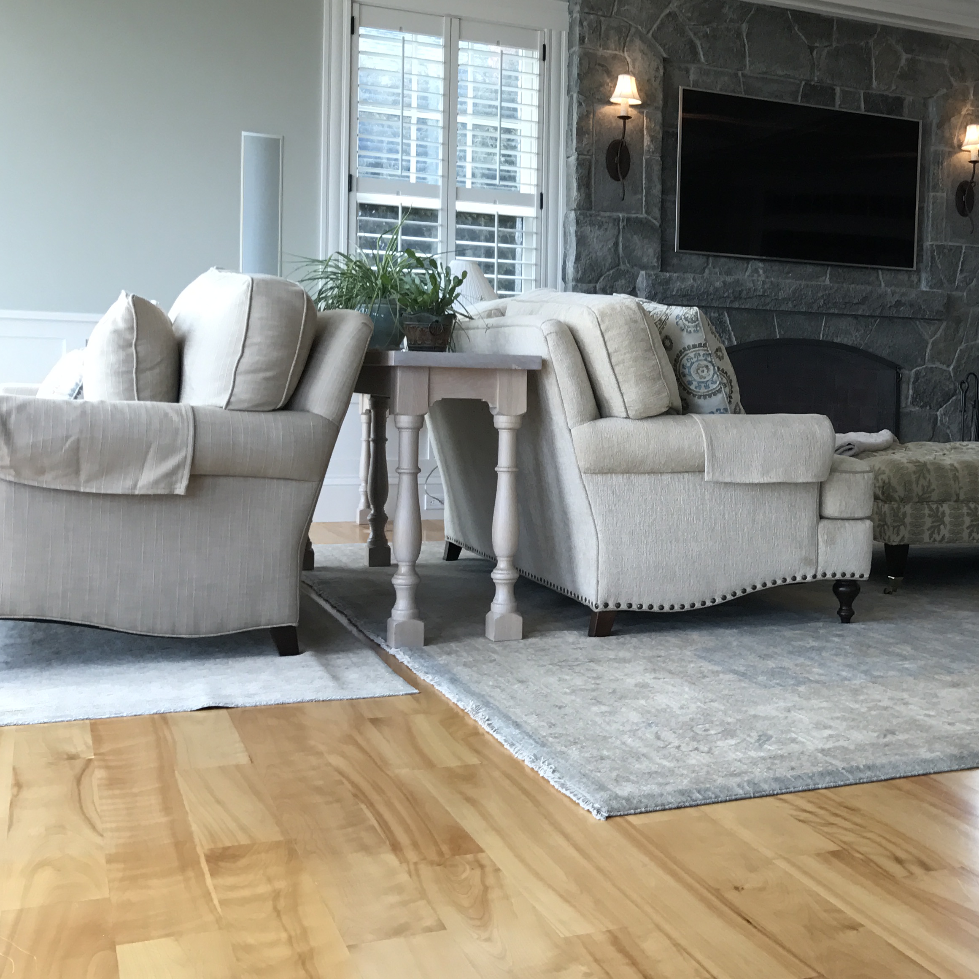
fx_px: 1376
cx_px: 793
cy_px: 450
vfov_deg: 39.1
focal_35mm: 43
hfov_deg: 37.7
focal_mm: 3.99
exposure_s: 1/120
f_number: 1.8
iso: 40
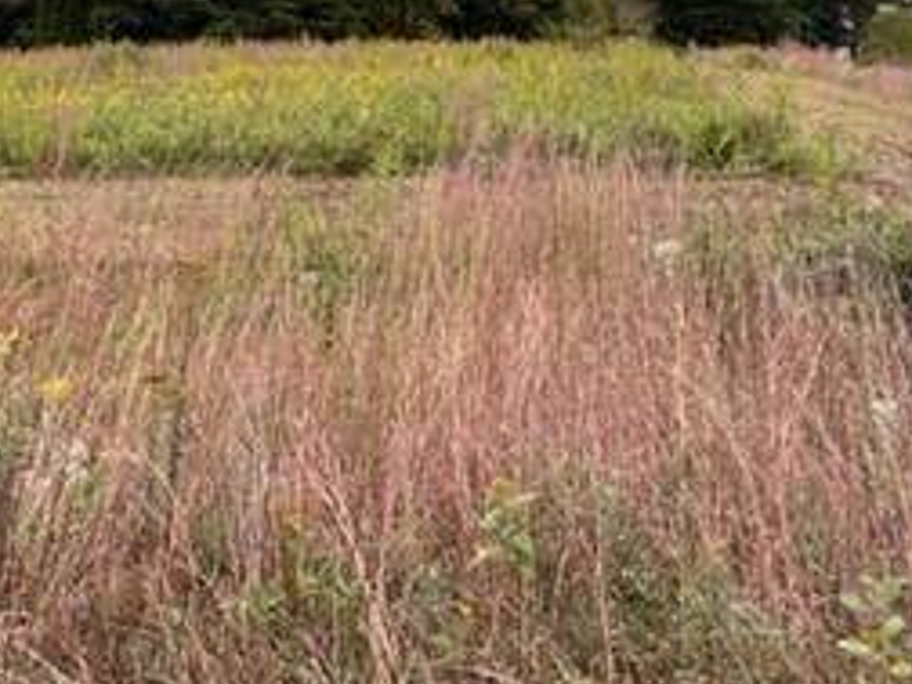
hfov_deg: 52.4
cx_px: 206
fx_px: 869
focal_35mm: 33
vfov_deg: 38.6
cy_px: 18
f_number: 1.8
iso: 32
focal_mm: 1.57
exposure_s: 1/99
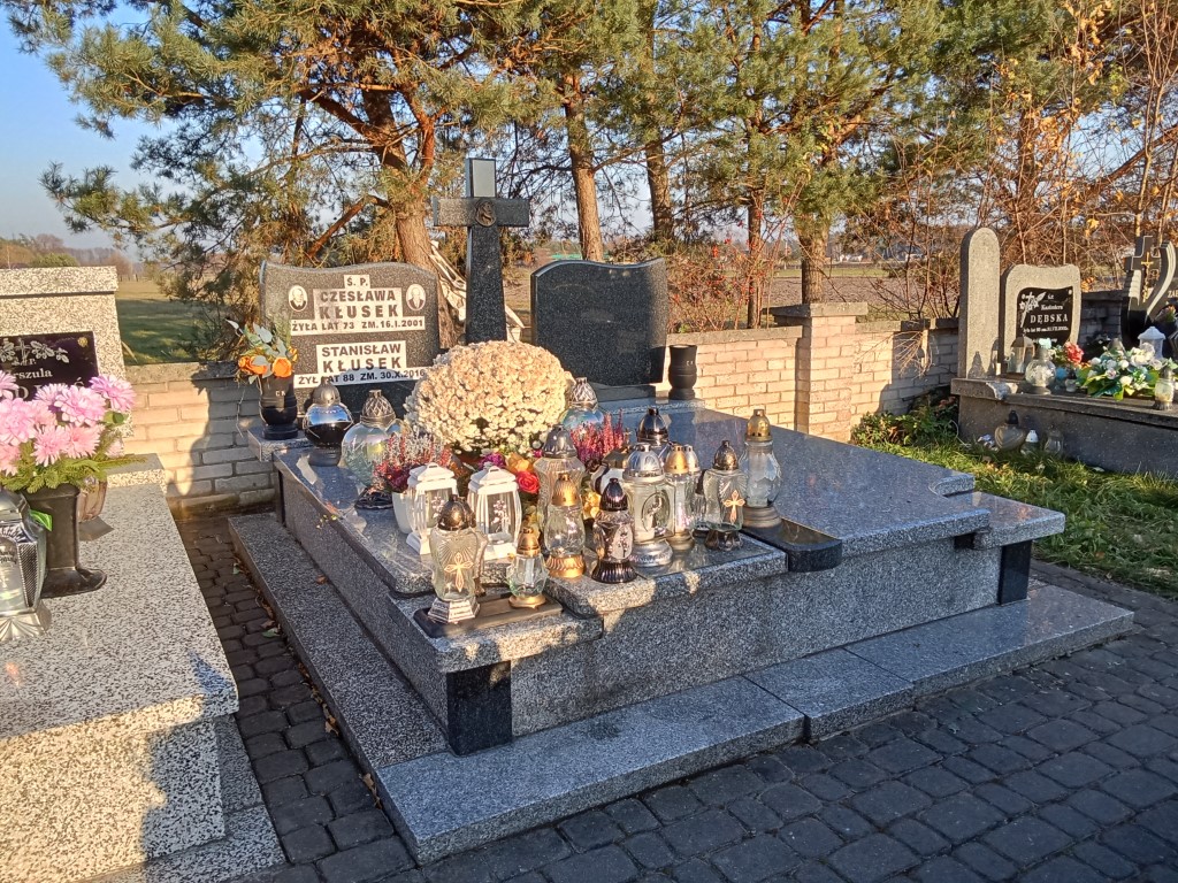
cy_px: 442
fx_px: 919
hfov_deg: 65.3
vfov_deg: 51.4
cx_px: 589
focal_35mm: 27
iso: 100
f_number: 2
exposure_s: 1/538
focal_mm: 2.79
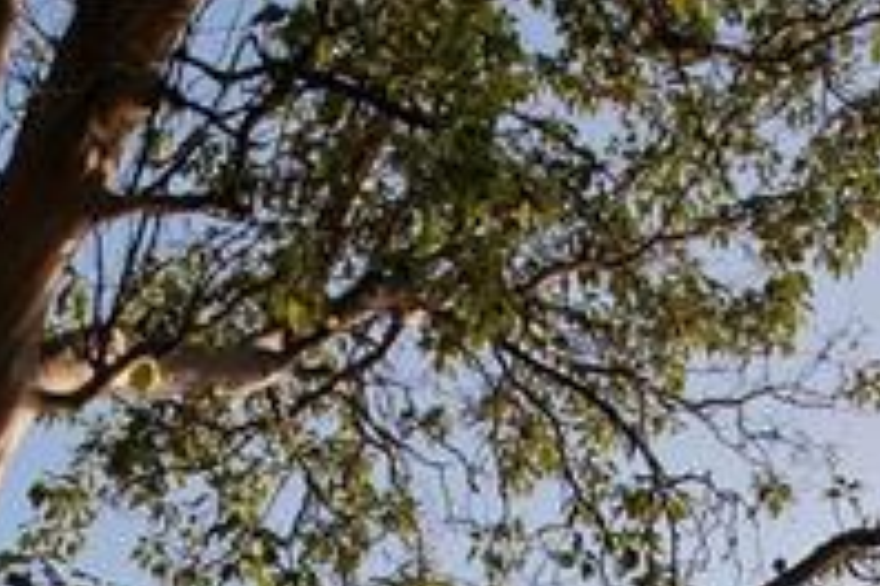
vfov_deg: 10.1
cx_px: 613
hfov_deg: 17.9
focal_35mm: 114
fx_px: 2786
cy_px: 1505
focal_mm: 8.38
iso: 110
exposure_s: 1/3200
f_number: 2.8
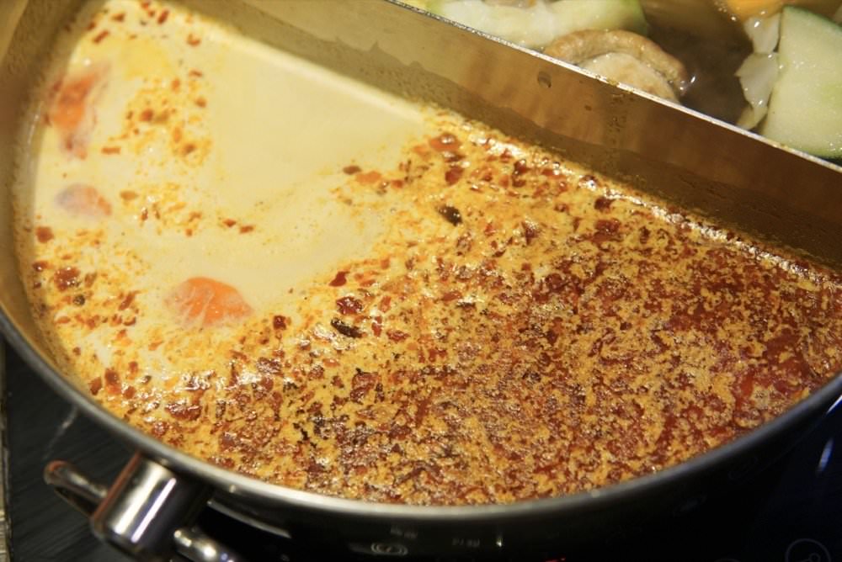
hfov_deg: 43.6
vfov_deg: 29.9
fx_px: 1053
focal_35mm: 45
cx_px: 421
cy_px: 281
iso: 500
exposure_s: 1/60
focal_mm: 30
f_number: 4
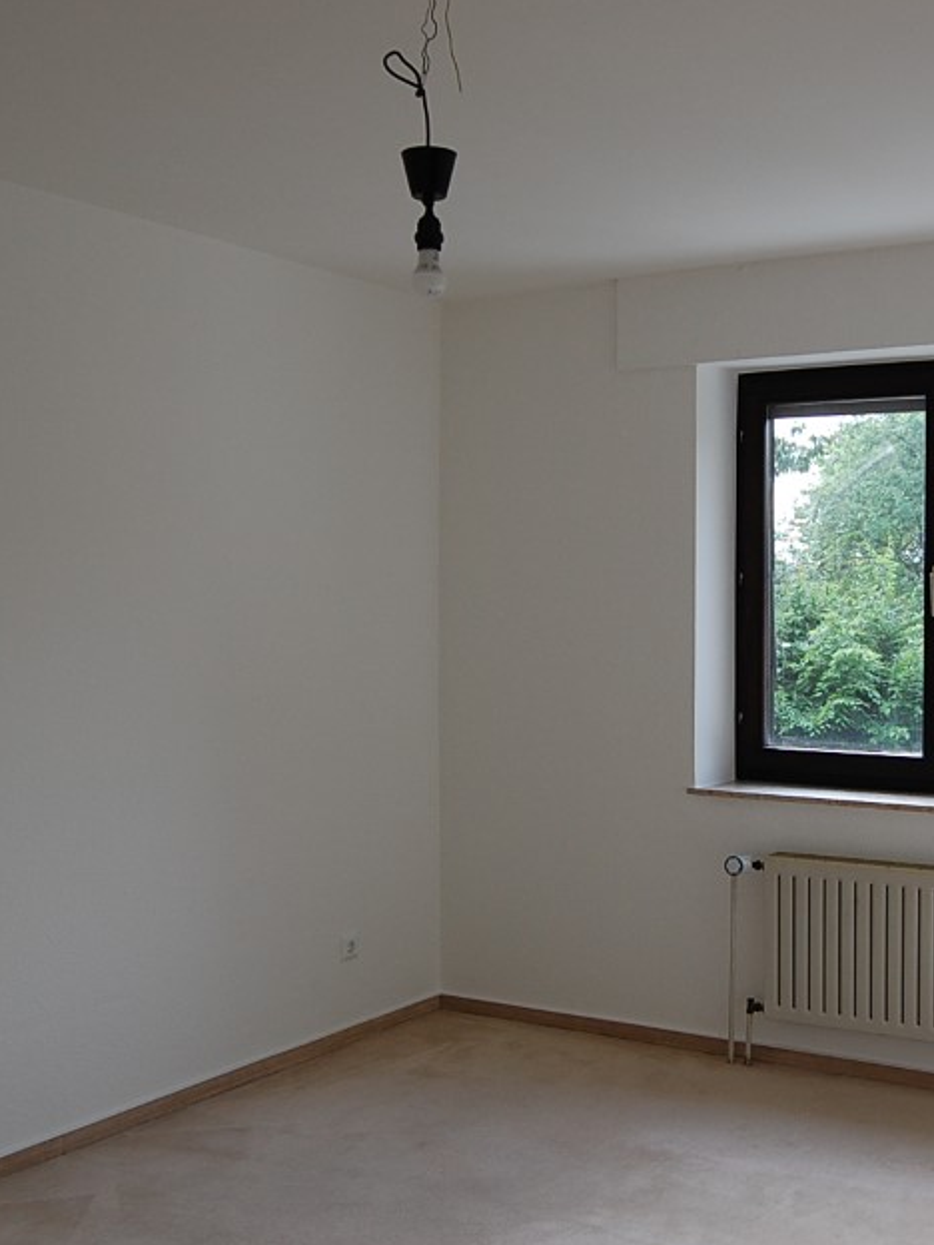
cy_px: 628
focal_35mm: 40
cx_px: 654
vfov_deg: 46.8
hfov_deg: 35.5
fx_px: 1439
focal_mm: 18
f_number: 5.6
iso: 360
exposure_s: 1/125
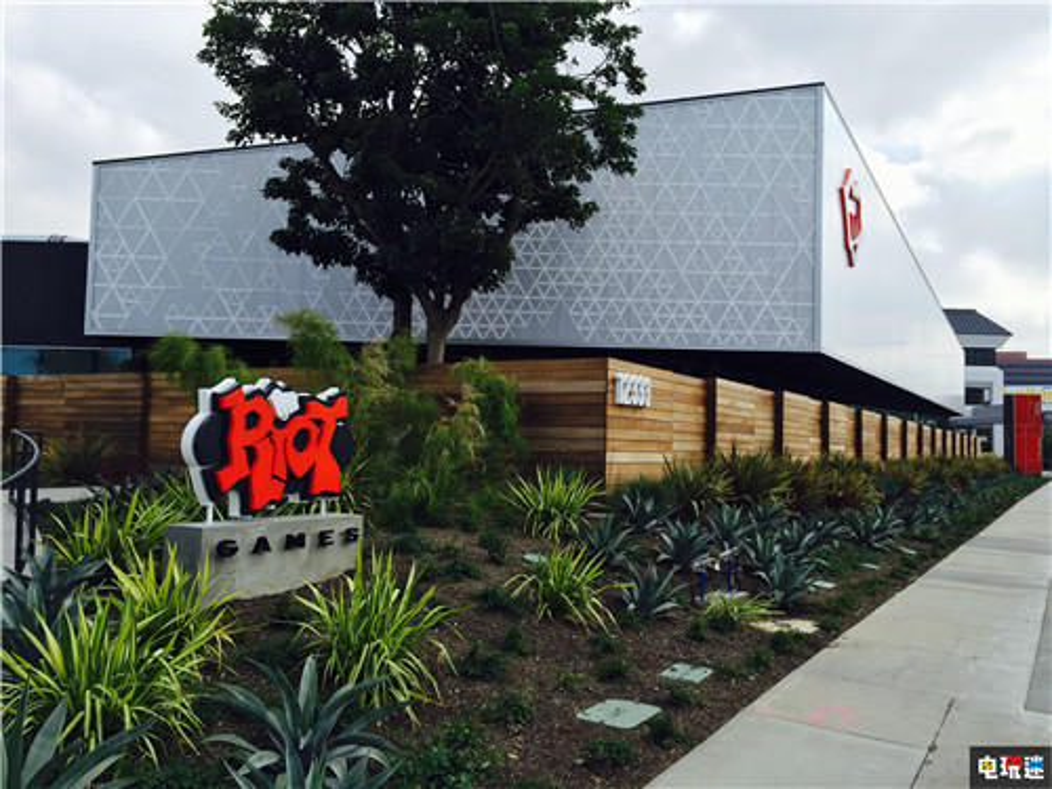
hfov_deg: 61.7
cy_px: 394
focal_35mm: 29
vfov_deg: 48.2
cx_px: 526
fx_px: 881
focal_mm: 4.15
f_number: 2.2
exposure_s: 1/1522
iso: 32
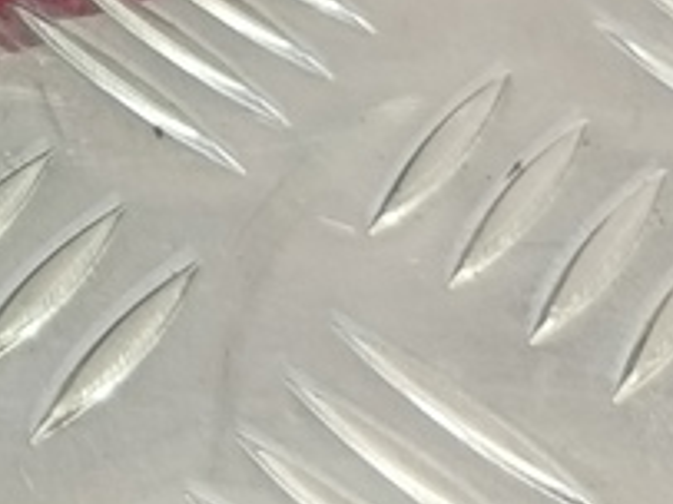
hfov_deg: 14.1
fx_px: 2254
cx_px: -703
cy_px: -594
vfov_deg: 11.2
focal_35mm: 116
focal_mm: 4.11
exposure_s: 1/50
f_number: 1.6
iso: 129
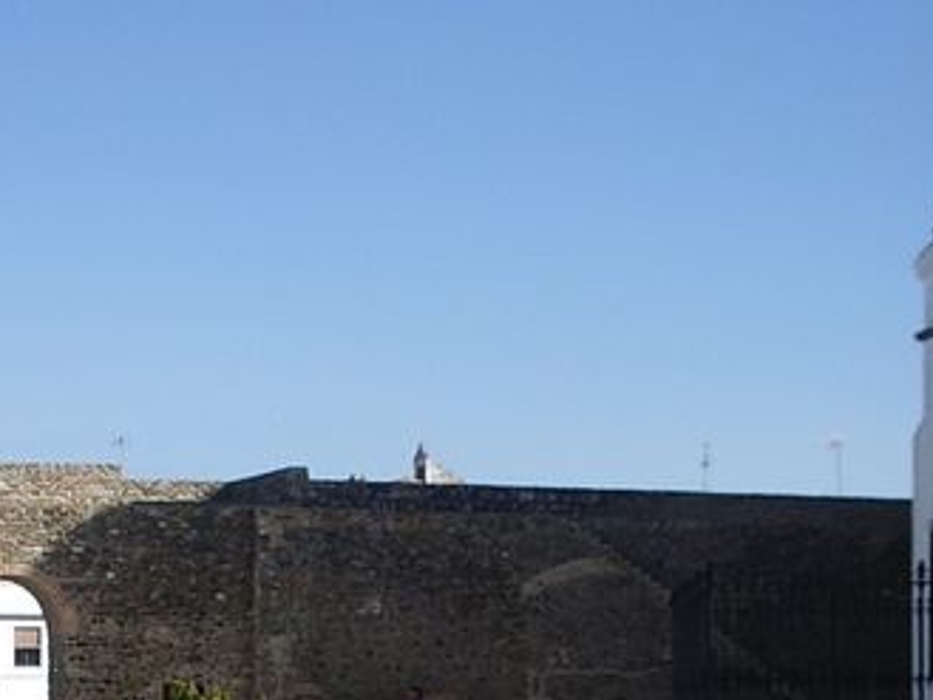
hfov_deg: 17.9
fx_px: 2939
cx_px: 218
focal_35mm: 109
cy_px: 768
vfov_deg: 13.3
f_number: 4.3
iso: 50
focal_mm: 5.8
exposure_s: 1/500
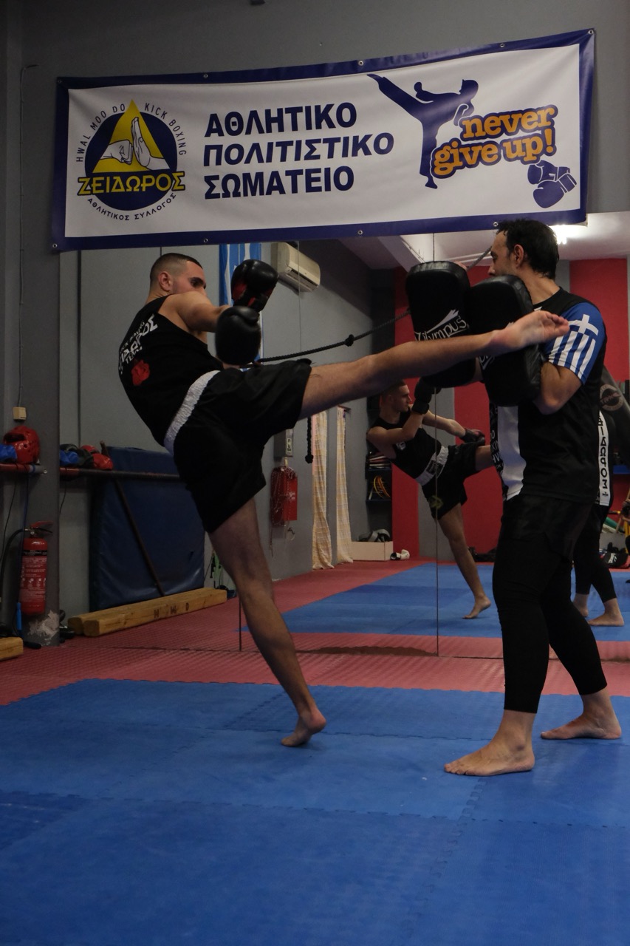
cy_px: 473
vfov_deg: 45.4
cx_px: 315
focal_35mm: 43
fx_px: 1129
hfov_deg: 31.2
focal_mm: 28.9
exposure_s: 1/250
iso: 8000
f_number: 4.5
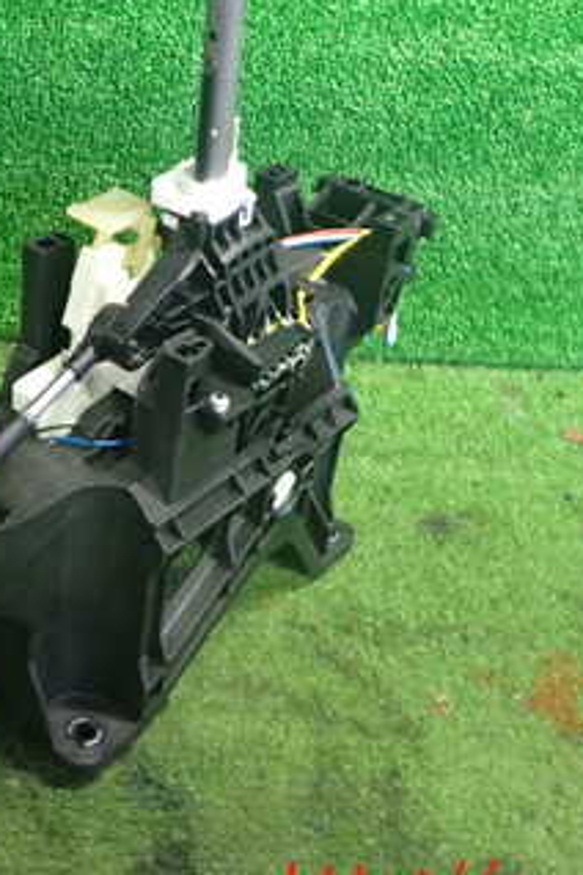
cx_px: 82
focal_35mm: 49
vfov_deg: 39.9
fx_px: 1190
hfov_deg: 26.8
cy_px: 305
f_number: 2
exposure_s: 1/30
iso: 500
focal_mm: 4.5
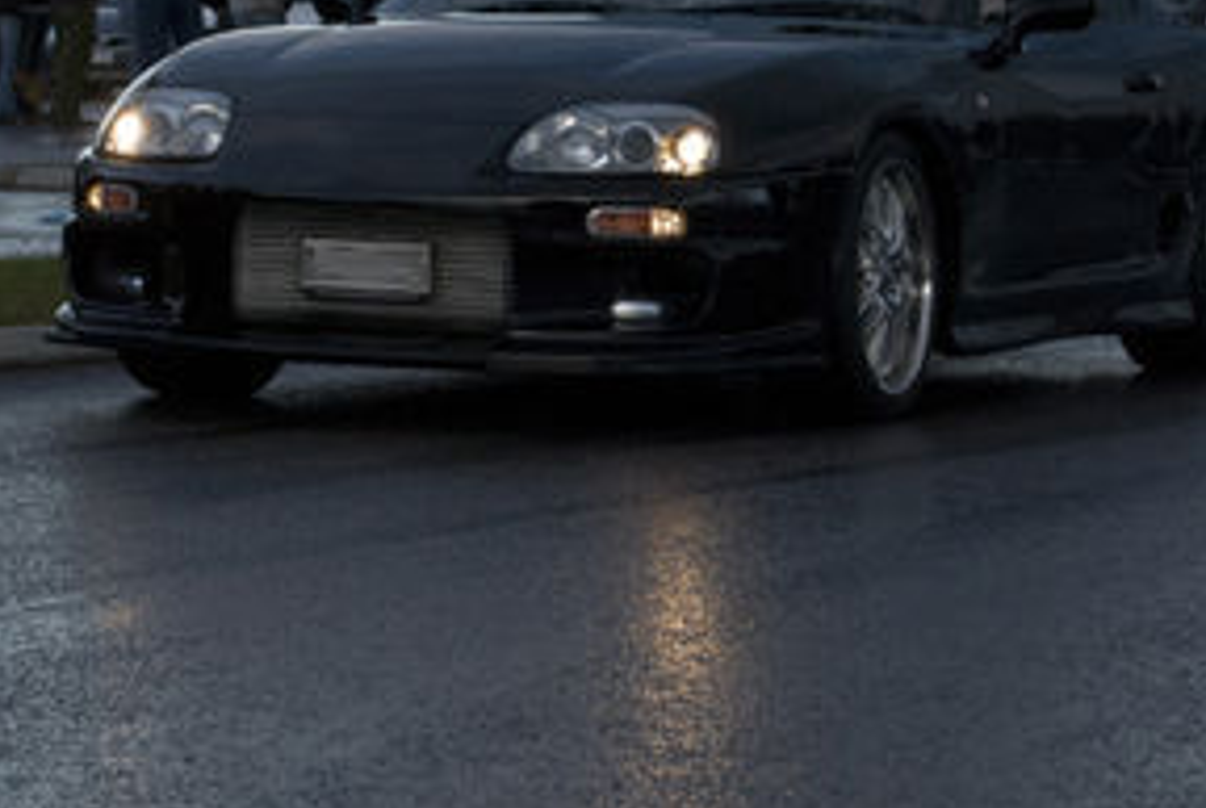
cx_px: 653
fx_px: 6144
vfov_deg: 7.5
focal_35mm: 183
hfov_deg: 11.2
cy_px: 84
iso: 800
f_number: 5.6
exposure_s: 1/250
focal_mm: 55
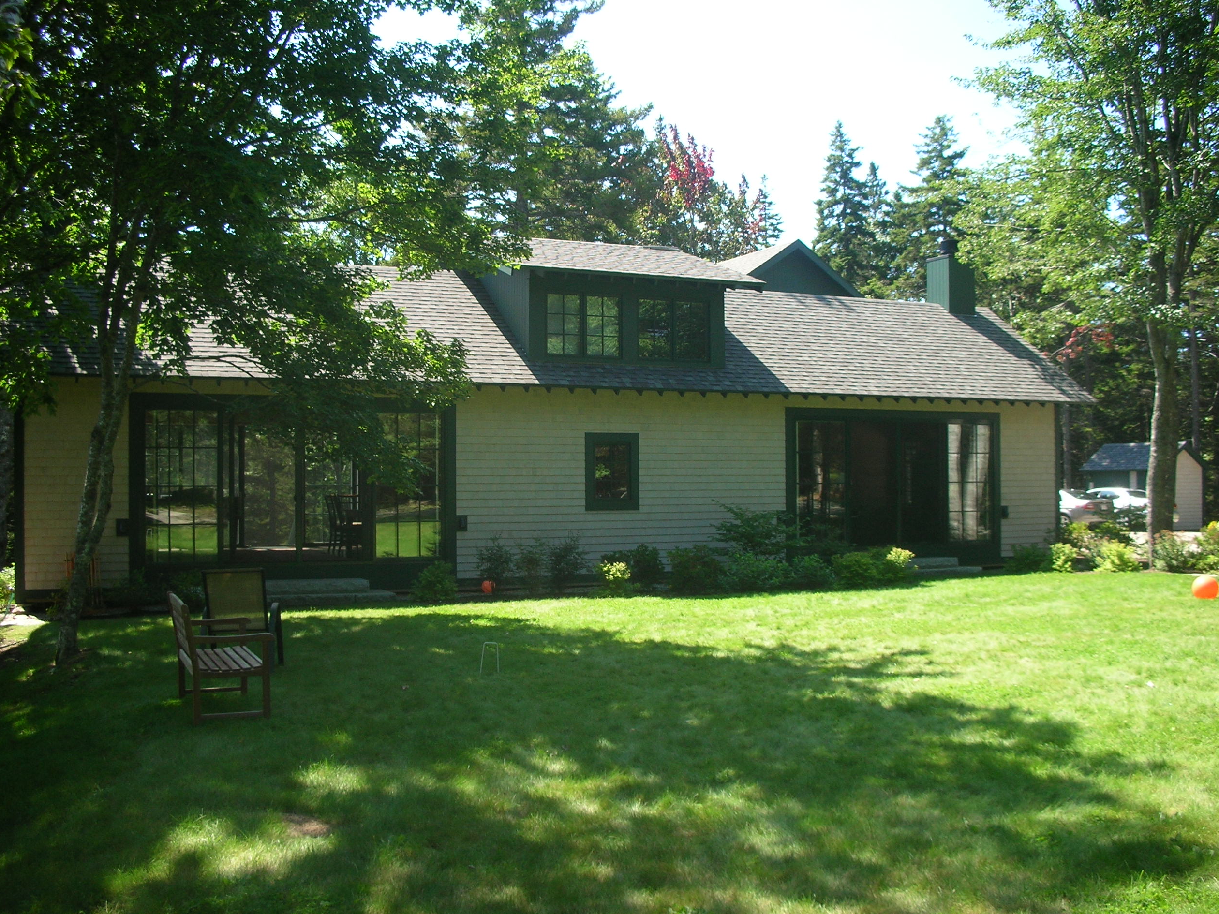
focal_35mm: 36
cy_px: 458
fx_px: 1268
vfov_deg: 39.7
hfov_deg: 51.3
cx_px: 594
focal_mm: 5.8
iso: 50
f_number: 3
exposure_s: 1/186
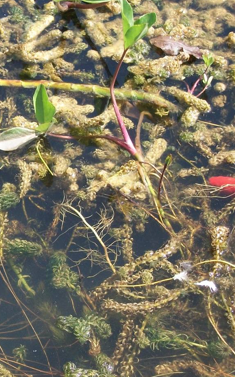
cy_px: 211
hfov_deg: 11.2
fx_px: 1169
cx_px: -84
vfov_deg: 18.3
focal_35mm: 114
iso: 80
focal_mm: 11
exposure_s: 1/160
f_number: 4.1
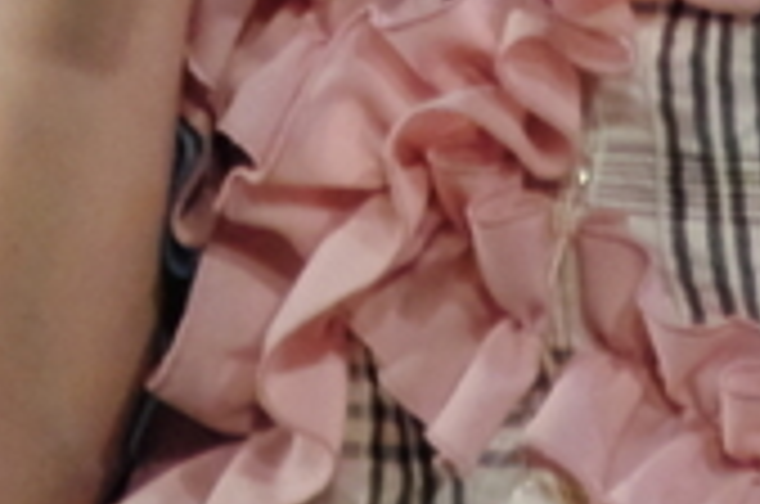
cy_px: -855
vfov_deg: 0.5
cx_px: 76
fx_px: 56154
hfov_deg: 0.8
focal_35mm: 2665
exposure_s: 1/640
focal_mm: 250
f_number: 7.1
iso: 1600
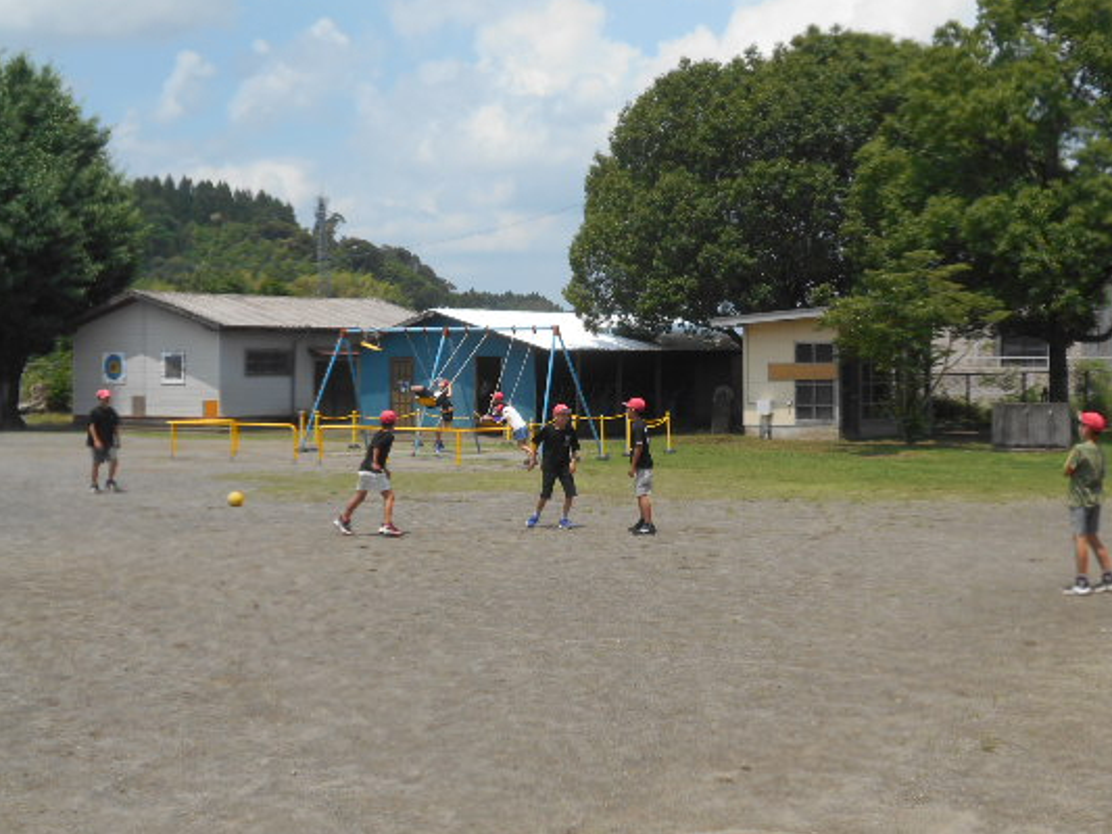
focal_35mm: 60
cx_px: 628
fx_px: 1928
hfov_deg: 32.1
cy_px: 373
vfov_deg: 24.4
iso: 80
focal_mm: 8.8
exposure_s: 1/640
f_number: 4.5
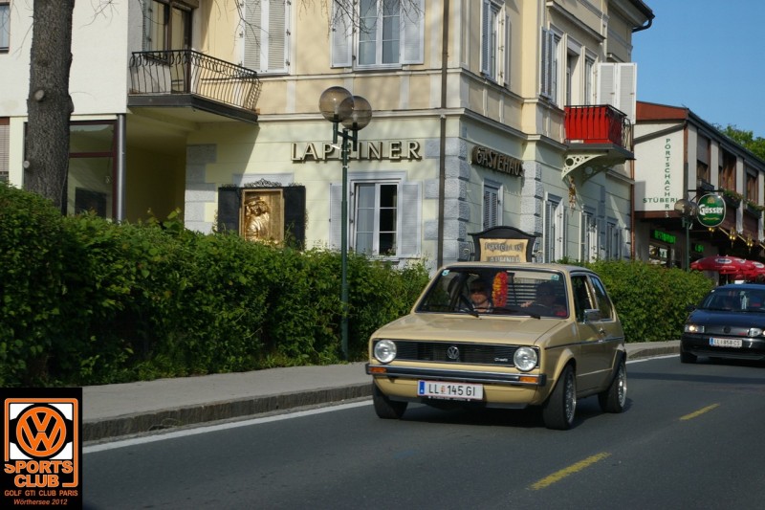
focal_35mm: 82
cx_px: 382
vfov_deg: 16.5
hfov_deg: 24.6
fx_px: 1753
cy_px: 255
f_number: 8
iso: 200
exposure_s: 1/350
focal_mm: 55
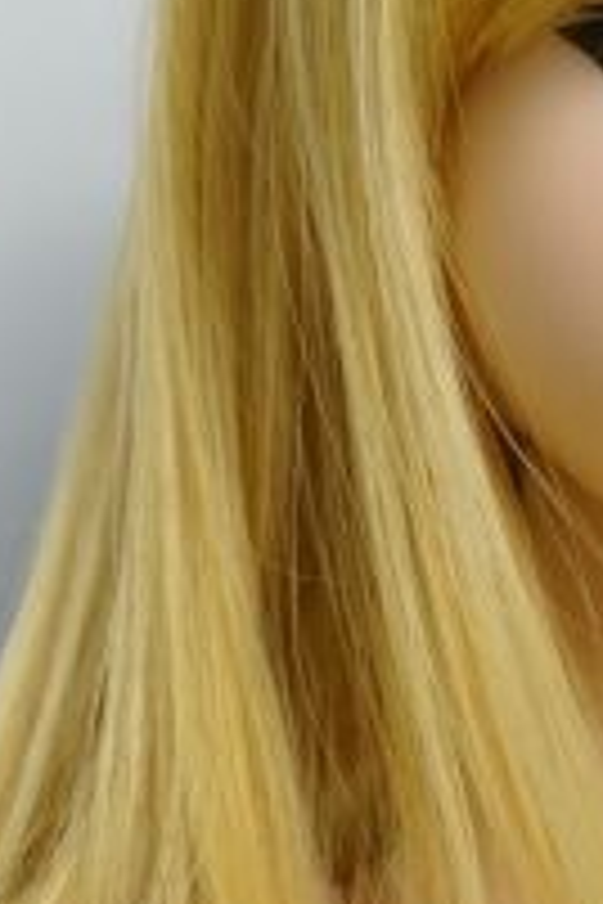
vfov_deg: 12.5
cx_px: 778
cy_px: 1340
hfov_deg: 8.6
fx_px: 3944
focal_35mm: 157
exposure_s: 1/100
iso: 400
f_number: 4.5
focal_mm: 35
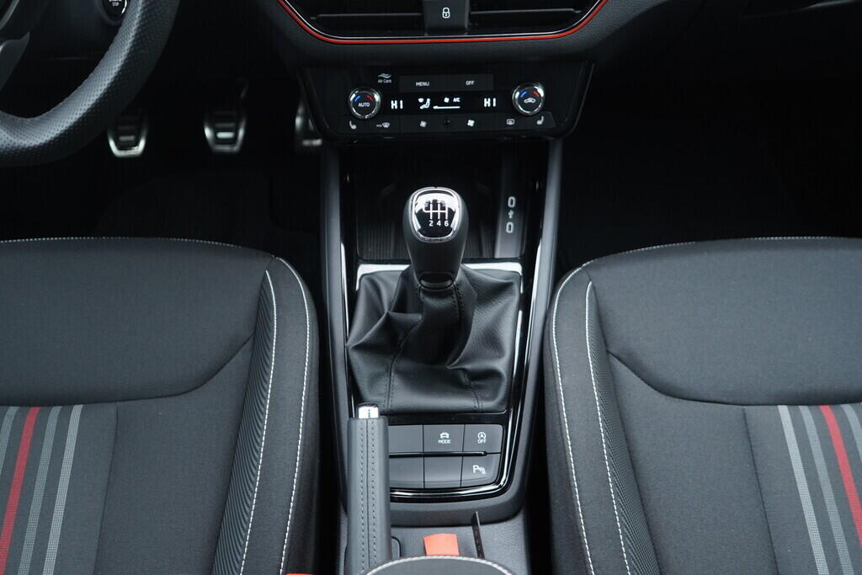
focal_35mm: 36
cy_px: 288
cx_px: 431
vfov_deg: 36.9
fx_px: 862
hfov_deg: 53.1
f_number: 2.8
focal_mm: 24
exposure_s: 1/40
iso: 500
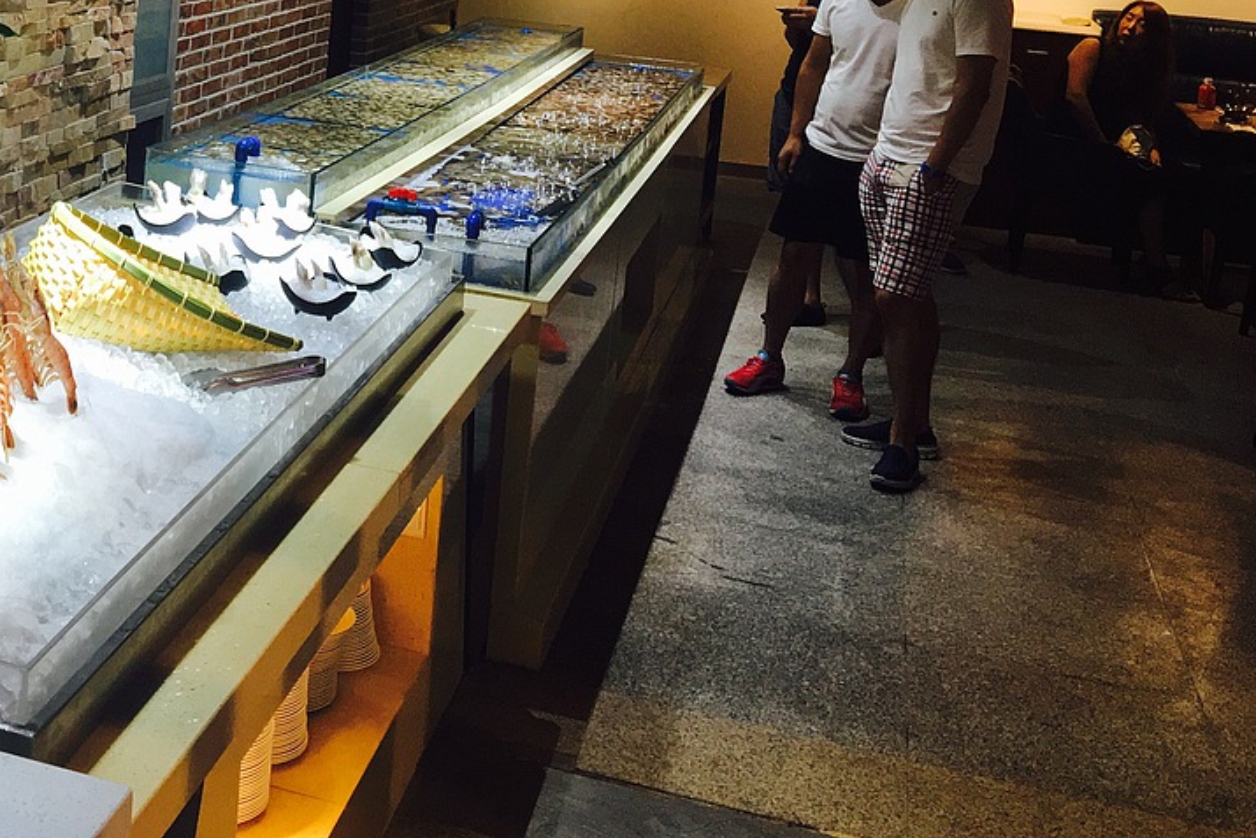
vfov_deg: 24.1
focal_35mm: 54
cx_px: 156
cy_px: 32
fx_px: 1884
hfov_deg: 35.0
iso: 64
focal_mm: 4.15
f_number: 2.2
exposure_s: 1/33
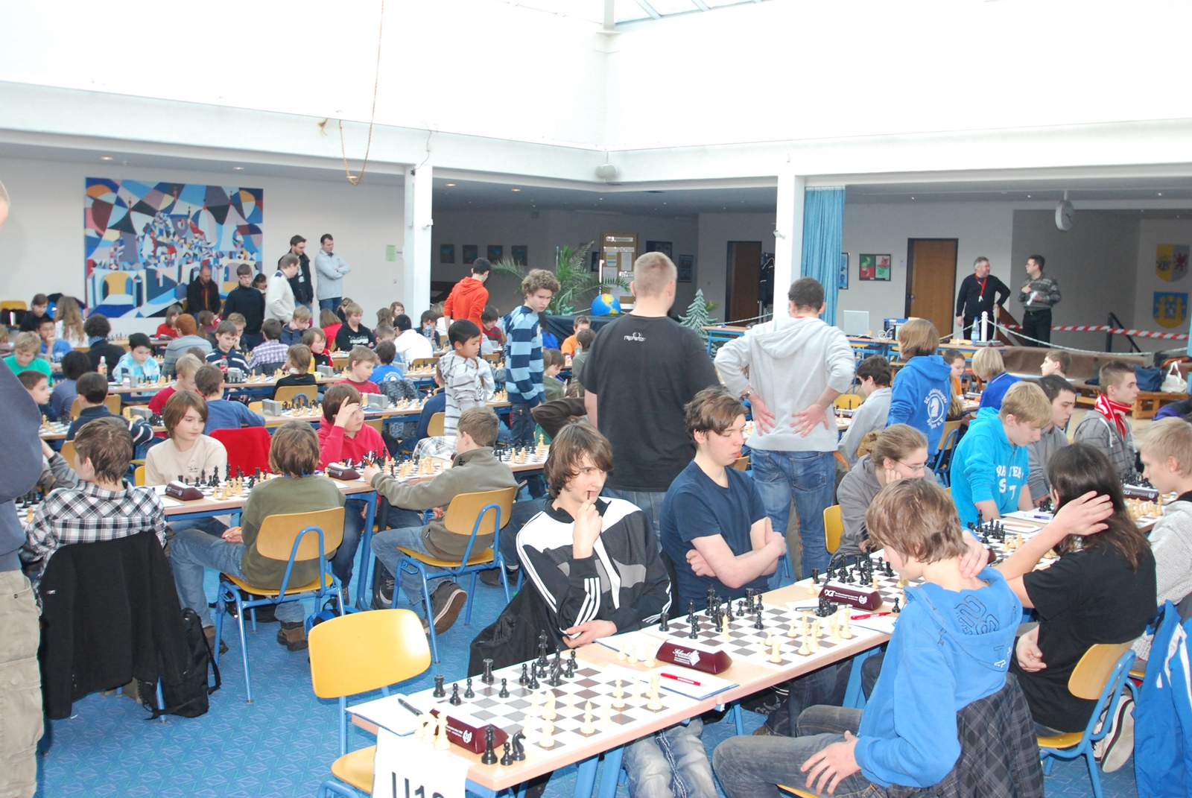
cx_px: 596
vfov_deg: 37.0
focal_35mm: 36
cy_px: 399
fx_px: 1193
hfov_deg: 53.1
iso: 720
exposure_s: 1/60
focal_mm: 24
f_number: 4.5
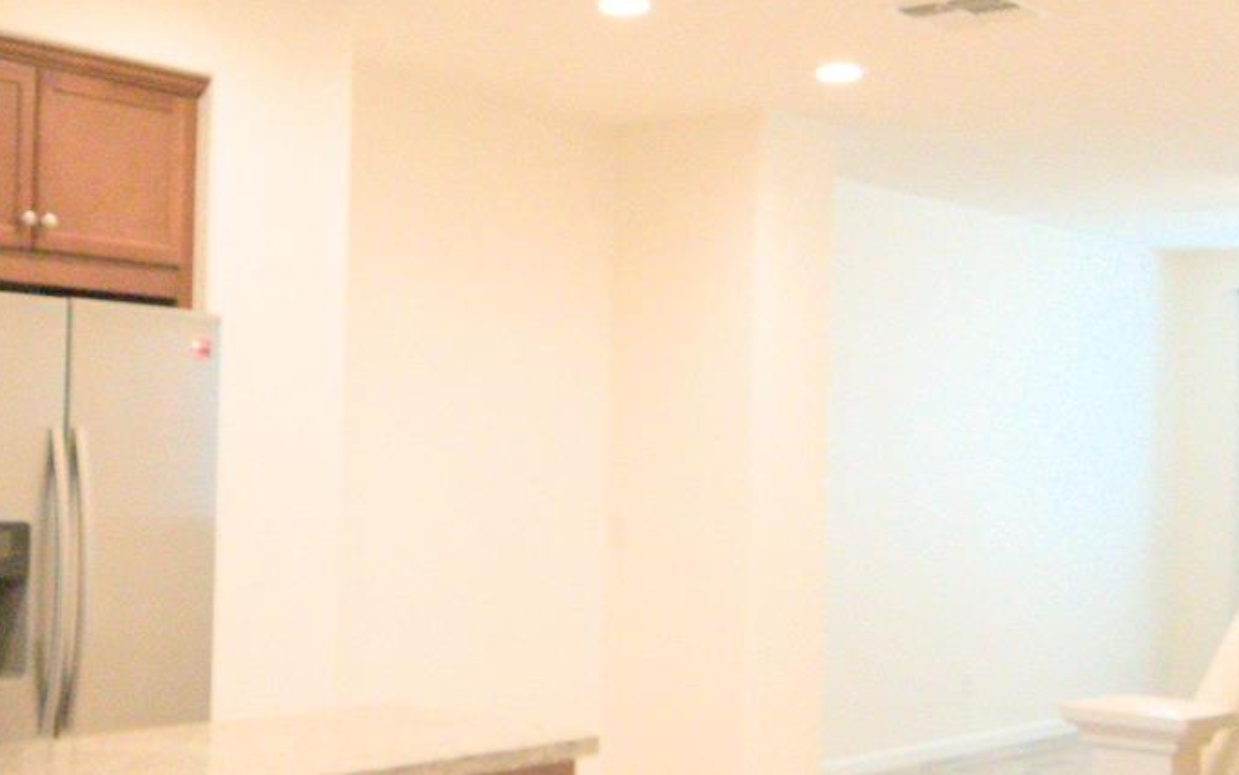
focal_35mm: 55
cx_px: 352
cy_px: 398
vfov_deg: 23.6
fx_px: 1857
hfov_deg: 36.3
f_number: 4.5
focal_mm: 8
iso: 1800
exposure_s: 1/125
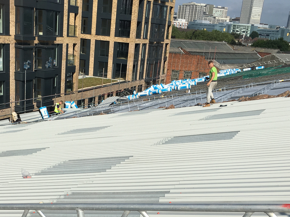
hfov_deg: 36.6
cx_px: 108
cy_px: 182
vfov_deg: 27.3
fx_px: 436
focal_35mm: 52
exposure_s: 1/3205
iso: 25
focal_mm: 4.15
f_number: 2.2
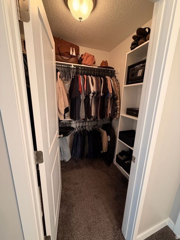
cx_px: 90
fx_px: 97
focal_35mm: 14
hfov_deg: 85.7
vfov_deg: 102.1
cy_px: 120
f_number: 2.2
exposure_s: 1/60
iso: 200
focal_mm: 2.22
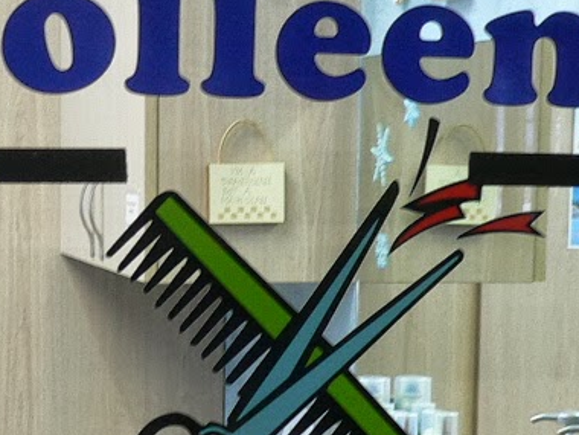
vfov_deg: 12.4
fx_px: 1974
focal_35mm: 118
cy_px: 453
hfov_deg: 16.7
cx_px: 226
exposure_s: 1/13
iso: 100
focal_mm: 5.8
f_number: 2.8
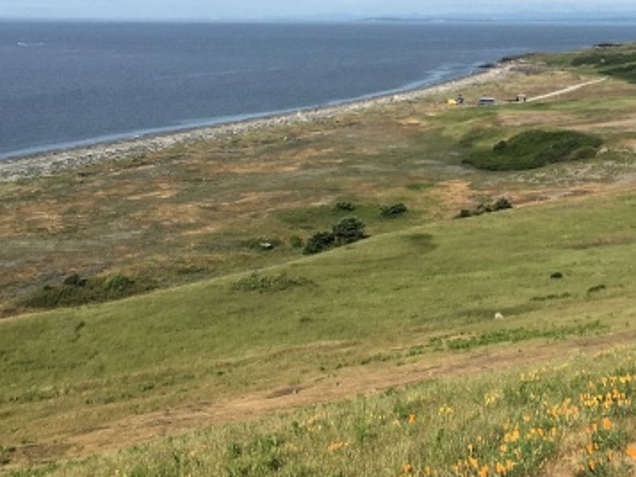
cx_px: 479
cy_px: 30
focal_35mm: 65
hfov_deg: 29.3
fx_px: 1195
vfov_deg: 22.0
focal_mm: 4.15
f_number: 2.2
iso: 25
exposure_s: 1/1748
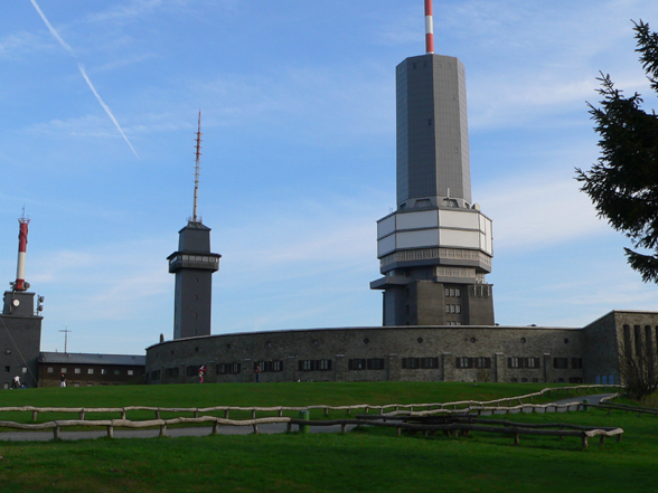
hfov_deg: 38.9
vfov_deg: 29.7
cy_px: 218
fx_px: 931
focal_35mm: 49
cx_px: 352
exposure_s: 1/320
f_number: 4
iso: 80
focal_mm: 6
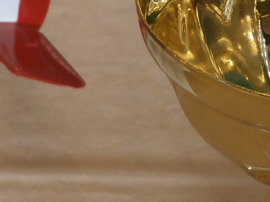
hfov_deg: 9.8
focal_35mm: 198
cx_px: -104
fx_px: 1544
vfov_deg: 7.5
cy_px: 100
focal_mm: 8.3
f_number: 3.4
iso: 160
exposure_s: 1/40
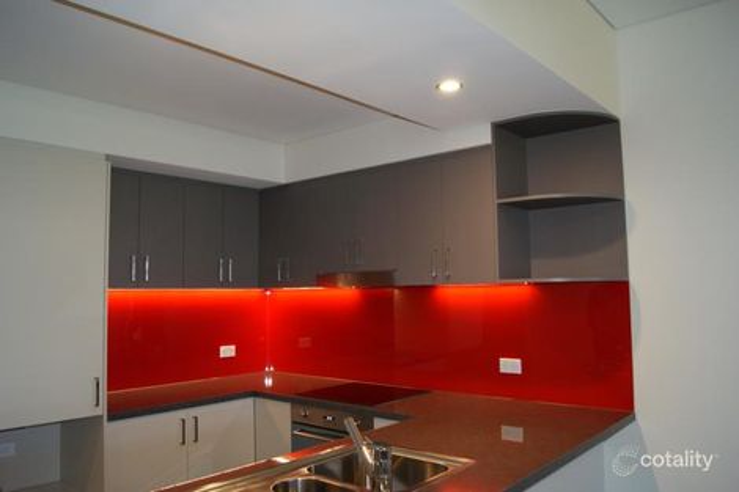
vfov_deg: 47.9
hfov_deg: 67.4
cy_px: 246
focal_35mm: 27
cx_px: 370
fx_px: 554
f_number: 5.6
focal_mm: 18
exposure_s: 1/60
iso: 400
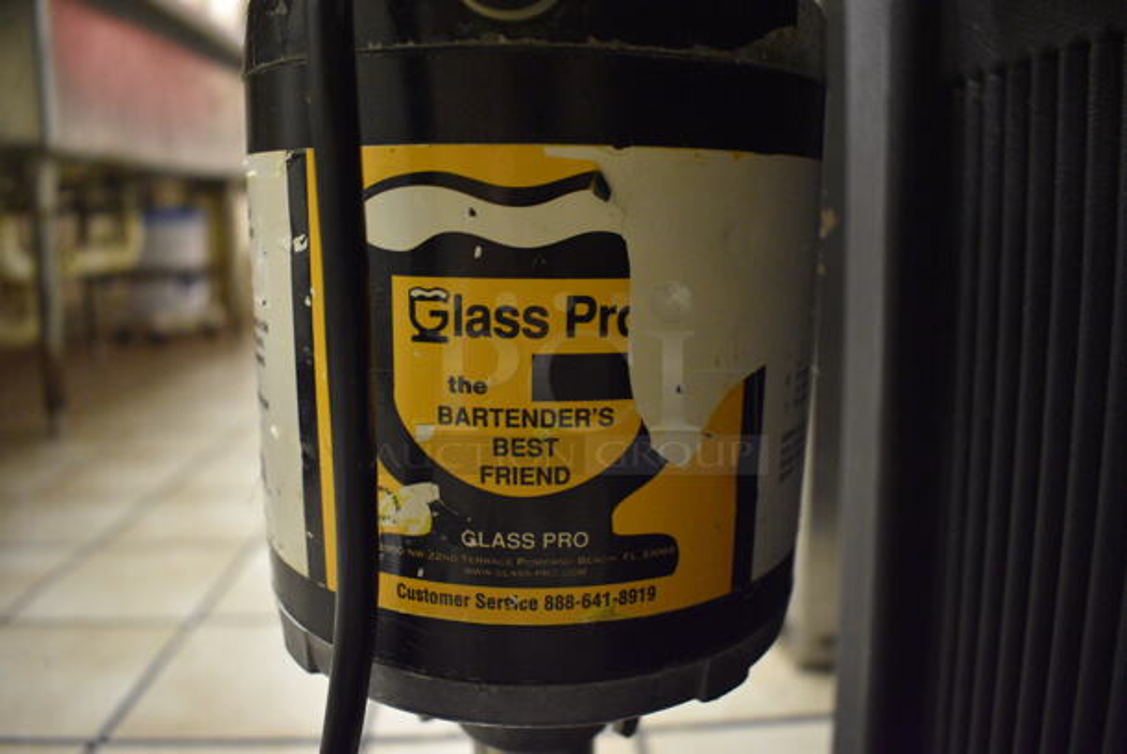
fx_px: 846
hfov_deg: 67.3
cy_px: 377
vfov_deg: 48.0
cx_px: 564
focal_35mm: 27
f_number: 3.5
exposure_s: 1/20
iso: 3200
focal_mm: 18
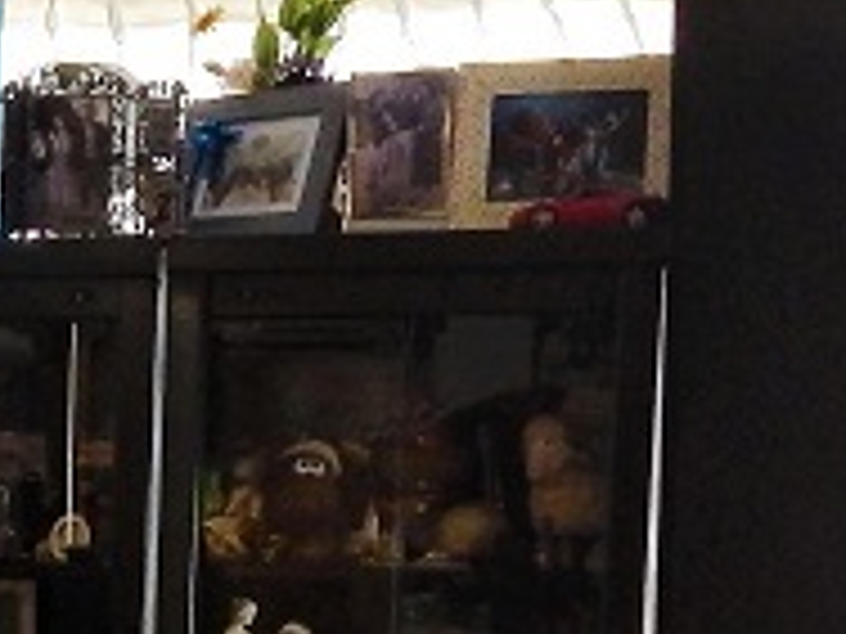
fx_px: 3055
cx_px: -225
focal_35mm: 125
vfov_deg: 11.6
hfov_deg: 15.1
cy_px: 796
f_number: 3
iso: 400
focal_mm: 4
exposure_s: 1/25
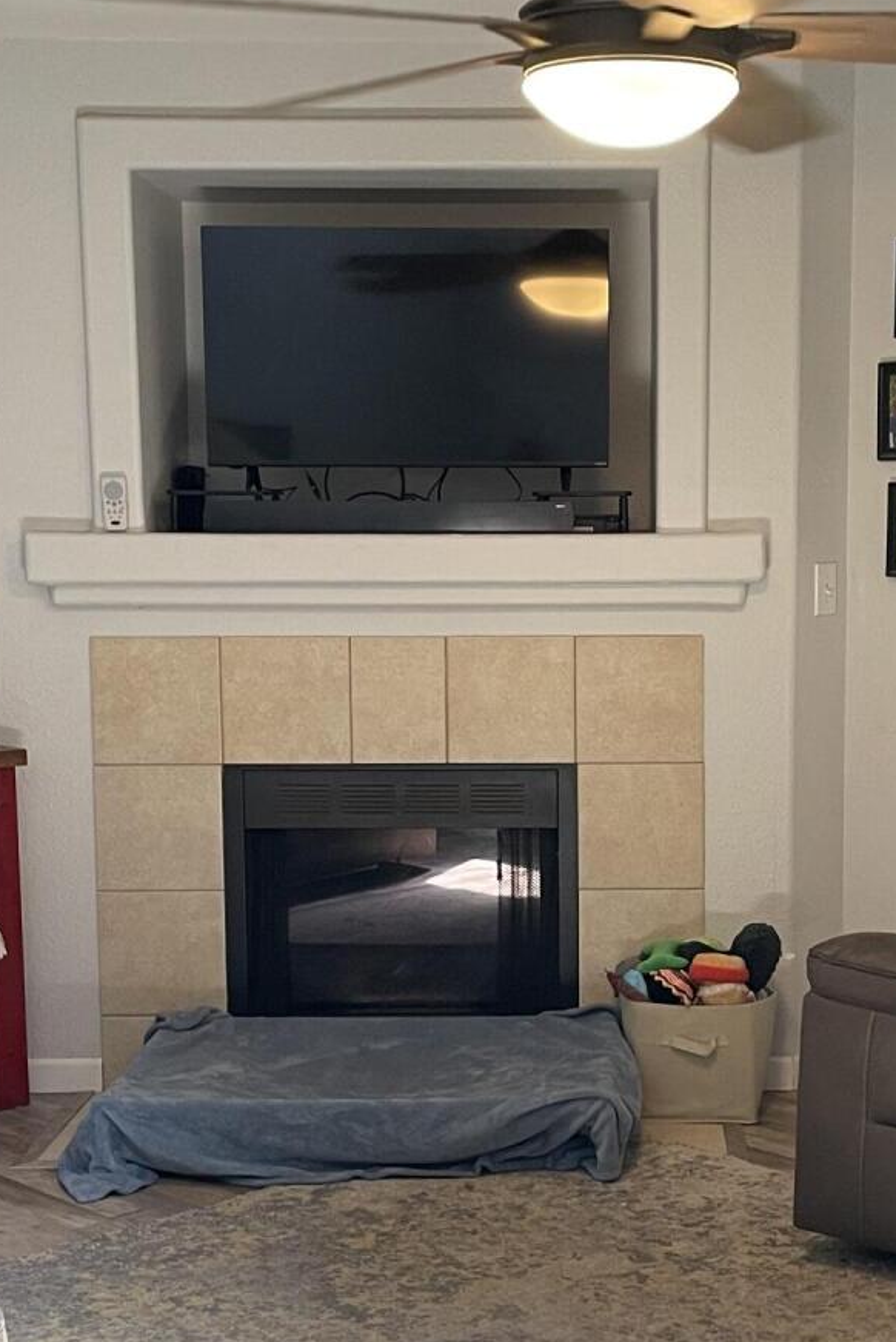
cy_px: 776
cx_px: 591
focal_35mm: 62
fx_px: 2313
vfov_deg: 32.3
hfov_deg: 21.8
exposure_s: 1/60
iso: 100
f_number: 1.6
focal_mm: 4.2
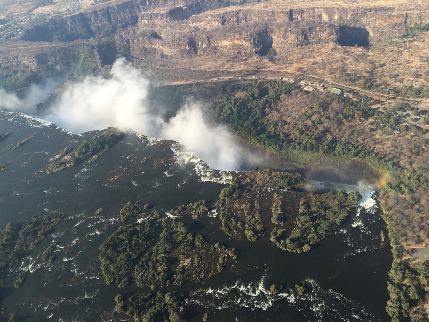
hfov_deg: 61.7
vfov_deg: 48.2
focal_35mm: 29
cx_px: 214
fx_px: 359
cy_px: 161
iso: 32
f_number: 2.2
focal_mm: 4.15
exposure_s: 1/807
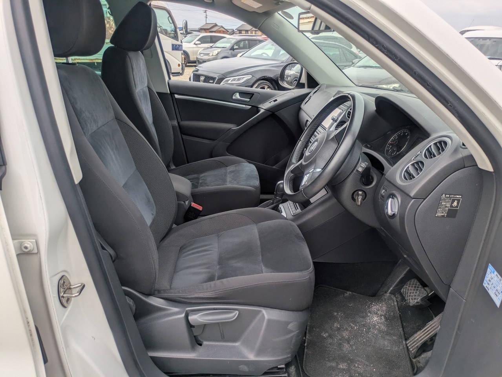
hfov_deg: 69.4
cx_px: 251
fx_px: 363
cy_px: 188
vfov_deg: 54.9
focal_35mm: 25
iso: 48
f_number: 1.89
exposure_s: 1/1166
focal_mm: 5.43
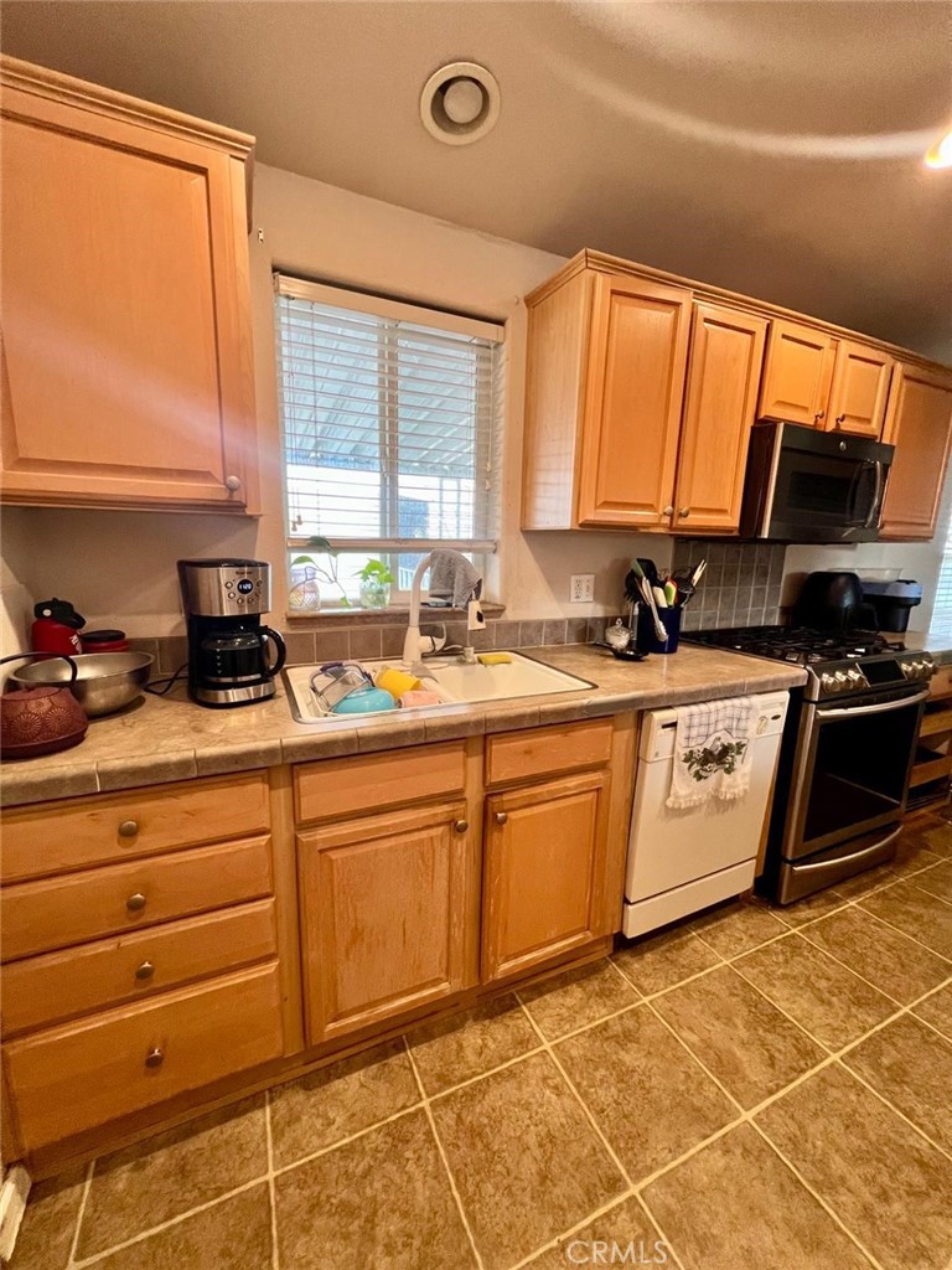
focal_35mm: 13
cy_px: 635
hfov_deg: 89.9
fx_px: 477
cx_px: 476
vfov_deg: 106.2
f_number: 1.8
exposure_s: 1/120
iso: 200
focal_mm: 1.57
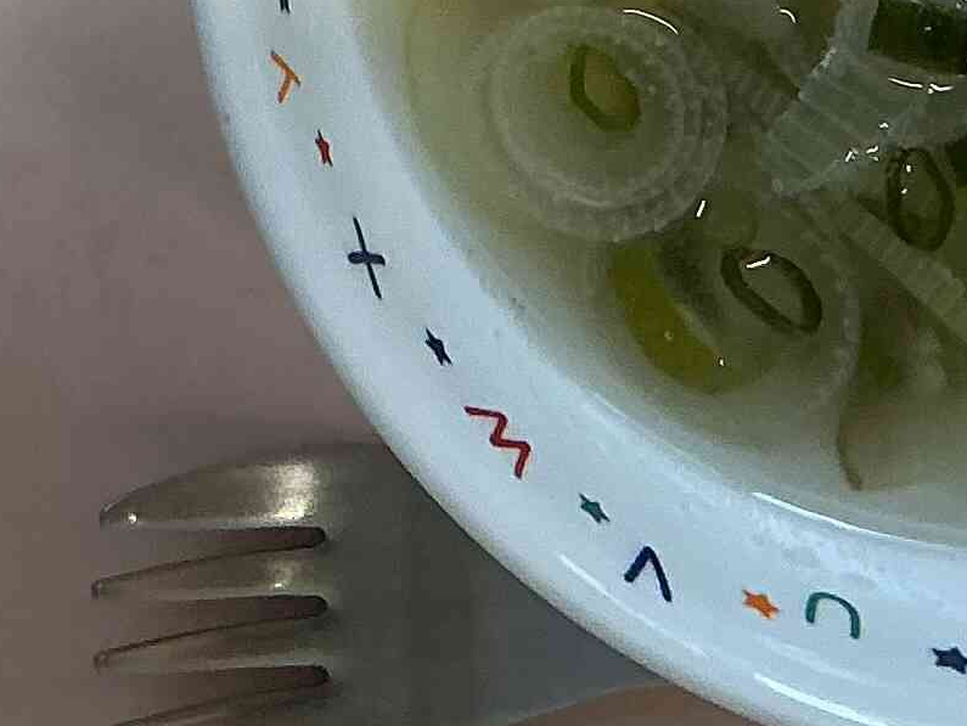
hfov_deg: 13.2
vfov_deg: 9.4
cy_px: -772
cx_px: -36
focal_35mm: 147
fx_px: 4108
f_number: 1.8
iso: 50
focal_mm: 3
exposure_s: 1/100
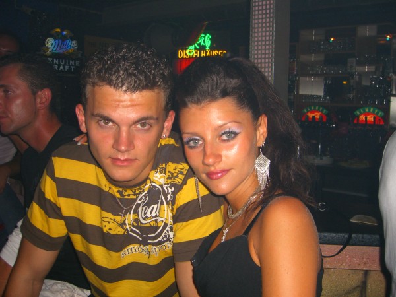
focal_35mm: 38
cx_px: 198
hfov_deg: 49.0
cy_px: 148
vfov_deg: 37.7
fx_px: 435
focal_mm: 7.9
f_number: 2.8
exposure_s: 1/60
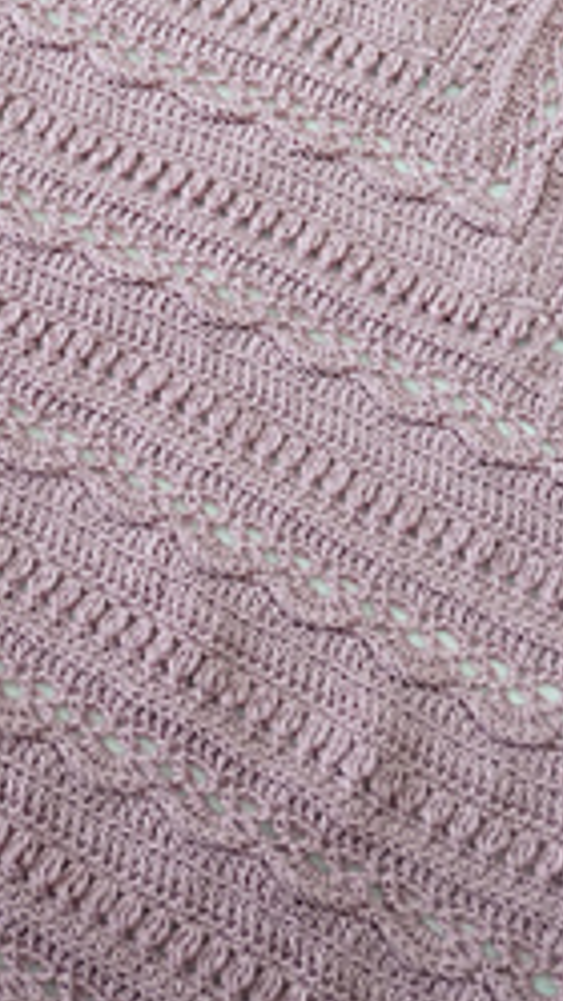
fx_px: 1673
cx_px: 416
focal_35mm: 63
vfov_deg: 32.4
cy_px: 193
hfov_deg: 19.0
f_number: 4
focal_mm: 20
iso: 1600
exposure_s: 1/100
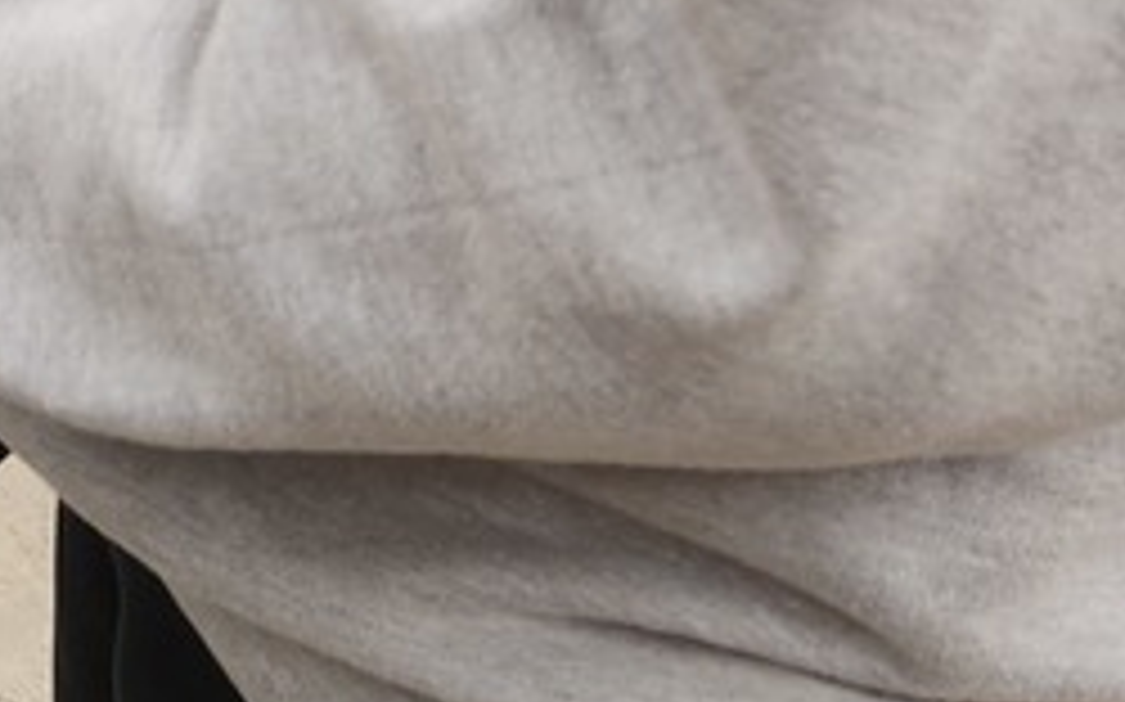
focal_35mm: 100
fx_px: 3065
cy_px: 176
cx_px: -598
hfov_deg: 18.3
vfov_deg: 13.0
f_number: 1.8
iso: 64
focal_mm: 5.4
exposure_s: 1/120
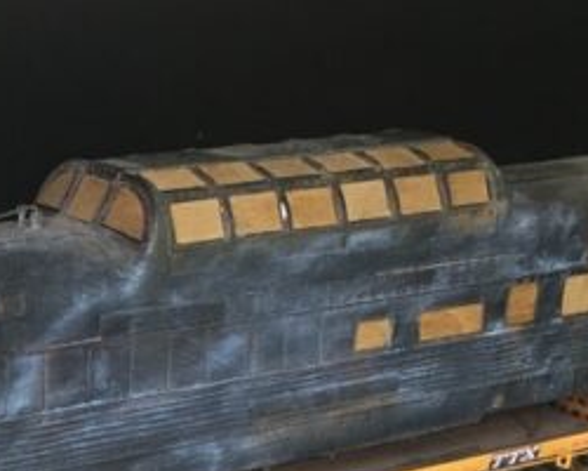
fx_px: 1514
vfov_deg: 17.2
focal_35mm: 87
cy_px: 483
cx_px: -31
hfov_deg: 21.1
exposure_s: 1/30
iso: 80
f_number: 2.2
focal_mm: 4.15
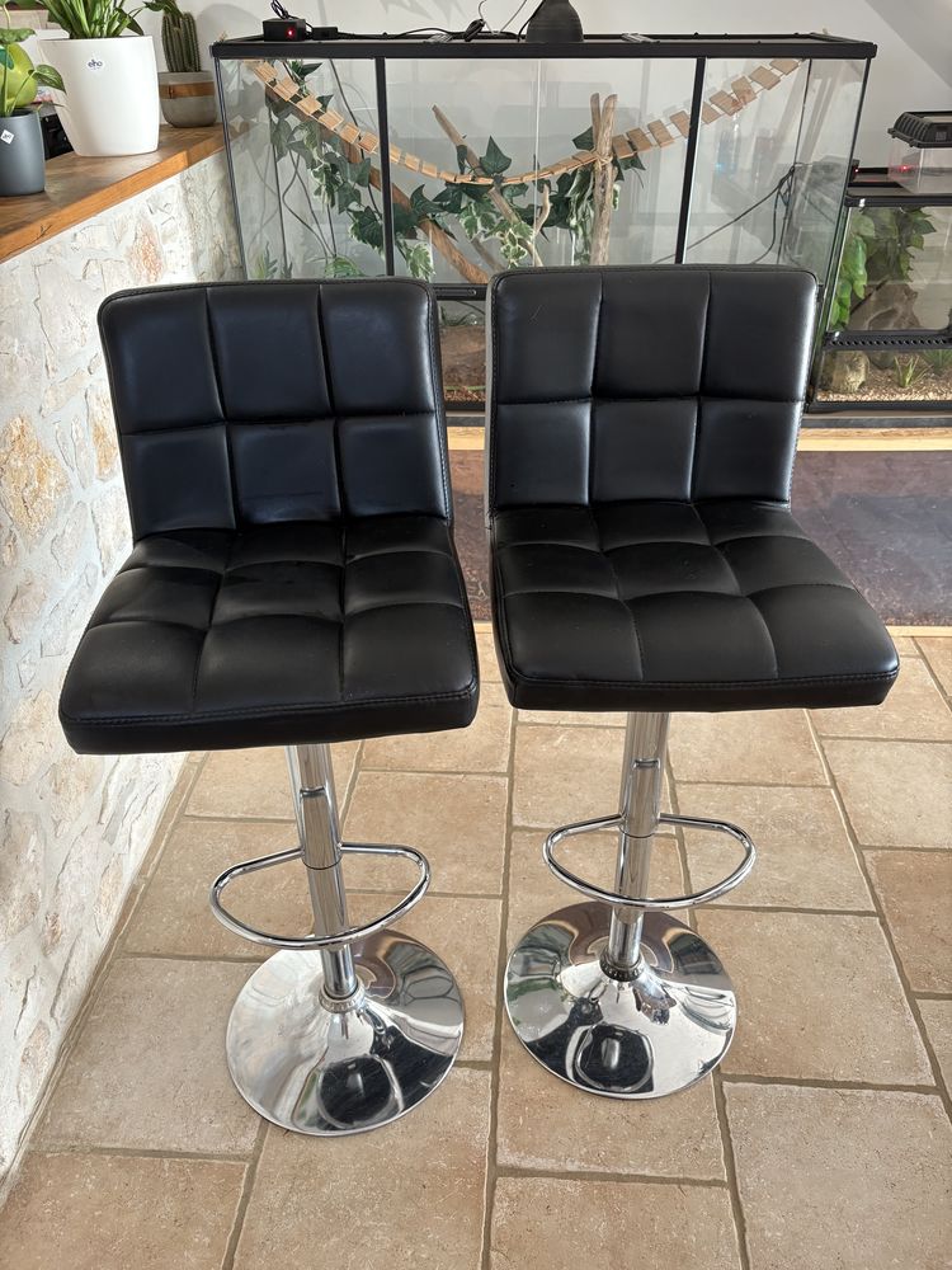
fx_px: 953
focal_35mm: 26
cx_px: 476
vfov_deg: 67.3
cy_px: 635
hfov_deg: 53.1
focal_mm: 5.96
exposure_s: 1/50
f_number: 1.6
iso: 160
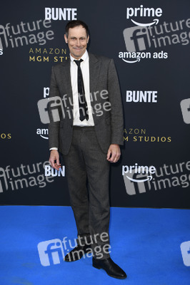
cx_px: 95
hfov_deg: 29.2
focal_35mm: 46
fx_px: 365
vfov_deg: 42.8
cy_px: 142
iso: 400
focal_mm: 46
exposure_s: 1/500
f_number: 4
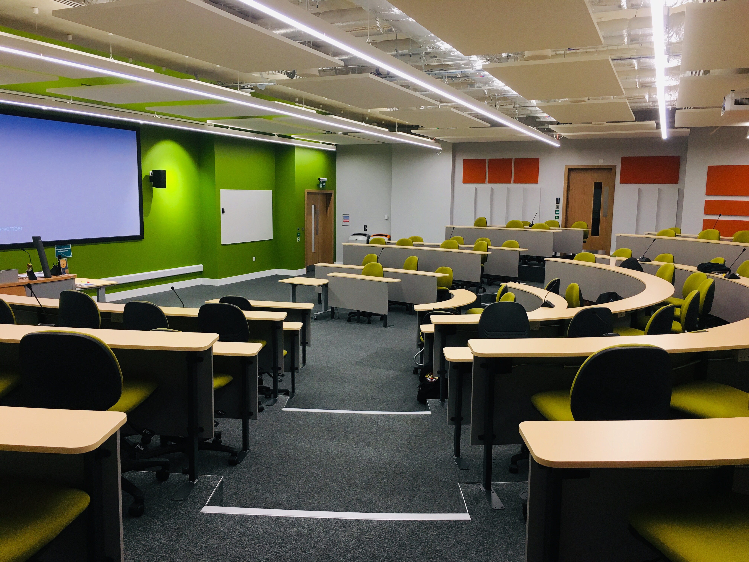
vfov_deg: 48.2
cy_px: 281
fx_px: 627
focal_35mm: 29
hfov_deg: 61.7
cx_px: 374
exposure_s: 1/33
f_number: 2.2
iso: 25
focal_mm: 4.15
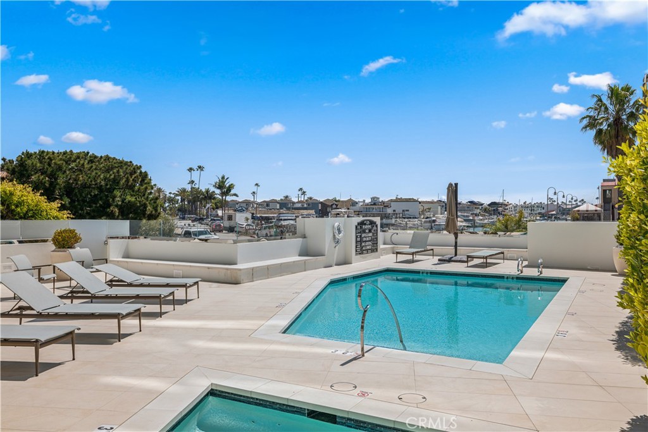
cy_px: 216
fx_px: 486
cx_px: 324
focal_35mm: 27
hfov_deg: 67.4
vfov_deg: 47.9
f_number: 8
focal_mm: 27
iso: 100
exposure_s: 1/640
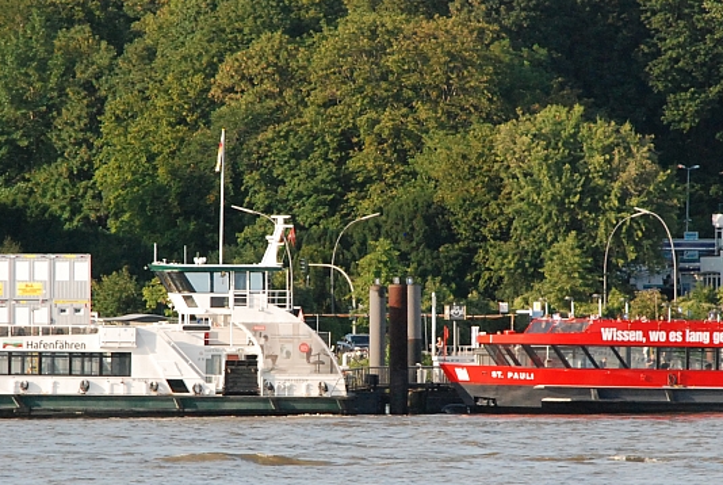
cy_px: 253
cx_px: 385
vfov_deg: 3.6
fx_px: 7804
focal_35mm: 388
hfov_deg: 5.3
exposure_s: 1/1000
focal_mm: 135
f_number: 8
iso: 1000
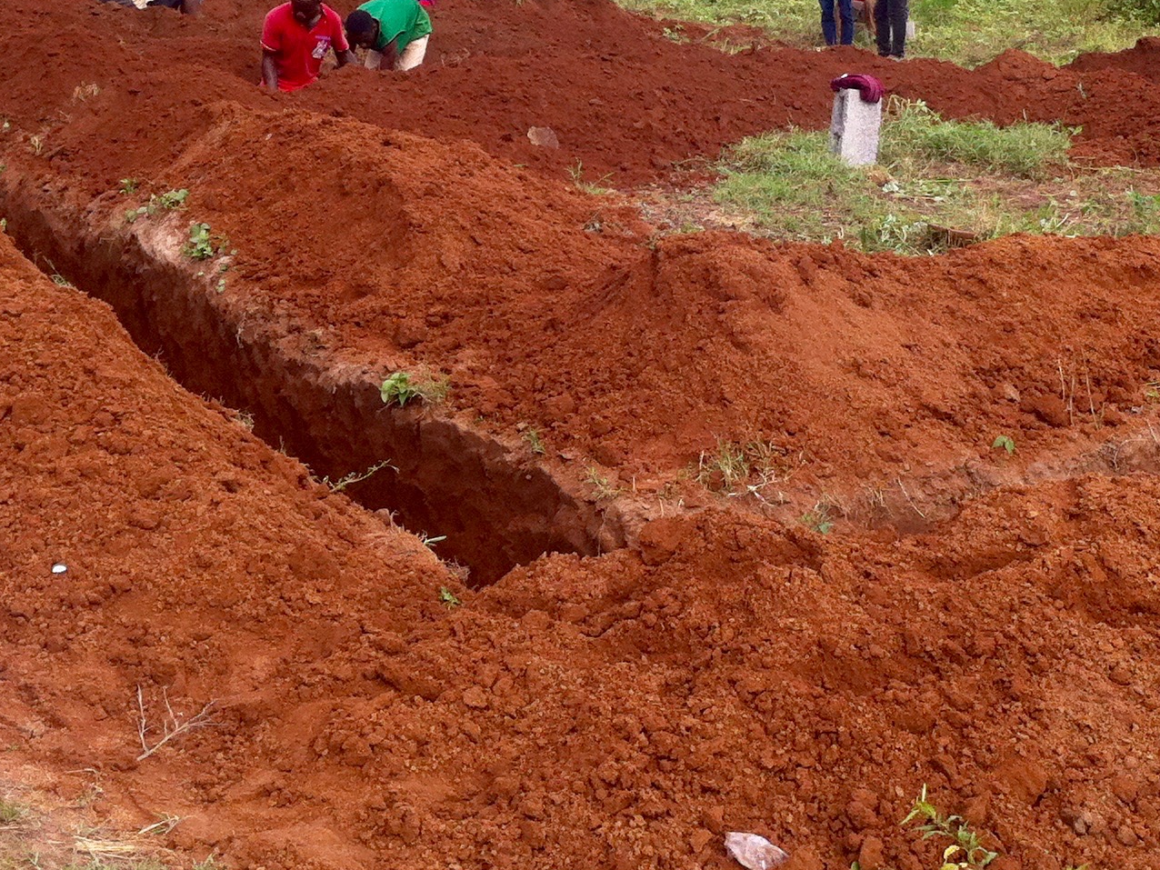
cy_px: 201
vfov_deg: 20.5
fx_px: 2379
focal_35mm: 71
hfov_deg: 27.4
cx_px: 676
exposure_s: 1/251
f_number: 2.8
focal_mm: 3.85
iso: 80
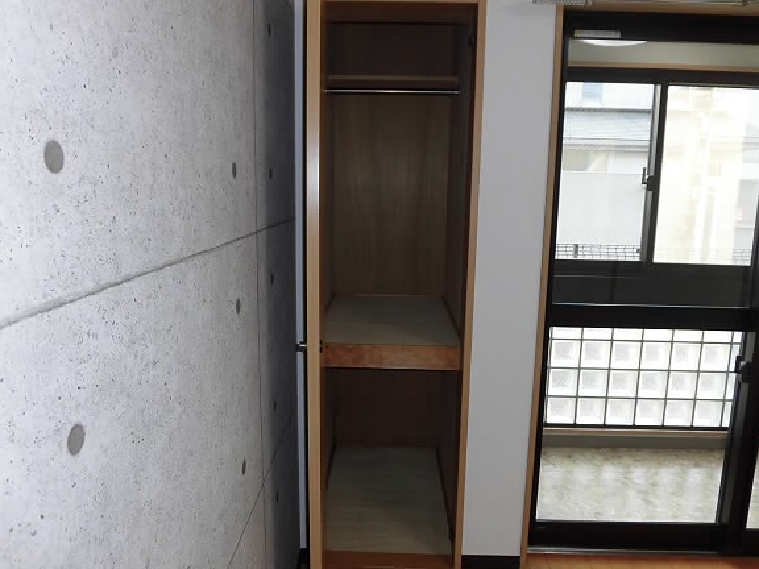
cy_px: 281
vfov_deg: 54.9
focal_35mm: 25
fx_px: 548
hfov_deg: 69.4
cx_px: 368
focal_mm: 4.3
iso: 100
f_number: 3.1
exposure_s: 1/40
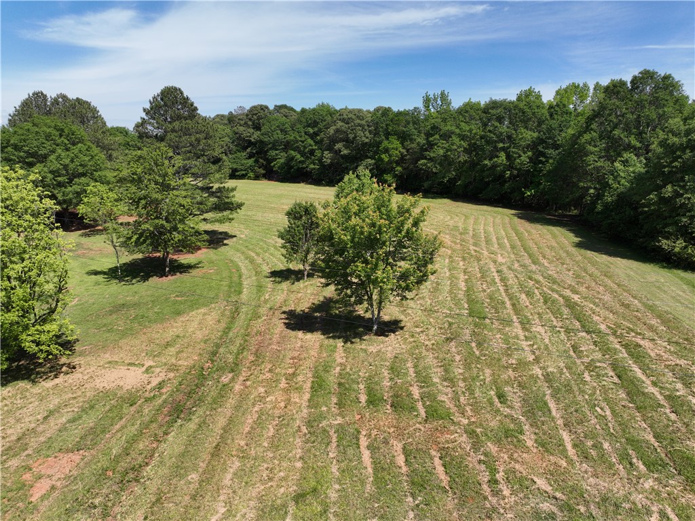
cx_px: 348
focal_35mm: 24
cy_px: 260
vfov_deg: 56.8
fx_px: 482
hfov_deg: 71.6
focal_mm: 12.29
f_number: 2.8
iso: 100
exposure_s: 1/240
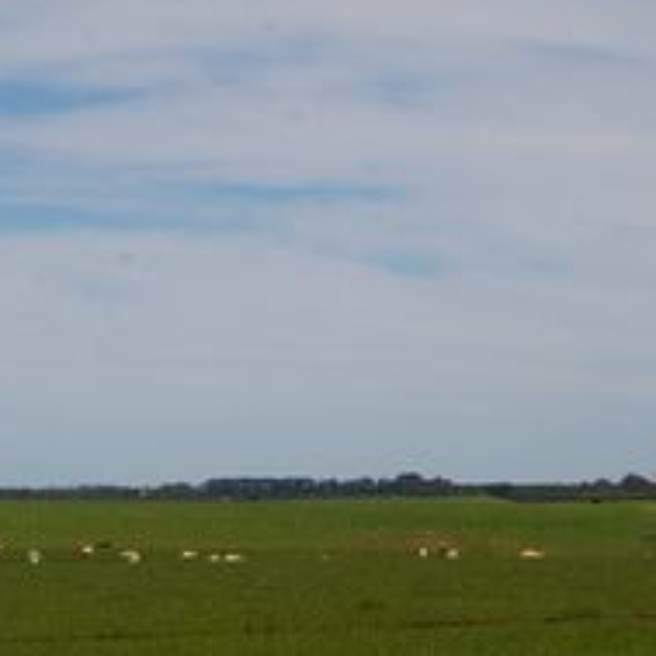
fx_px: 3732
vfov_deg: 10.0
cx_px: -56
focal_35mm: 174
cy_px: 380
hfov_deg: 9.9
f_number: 11
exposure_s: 1/350
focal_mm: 55
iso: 200
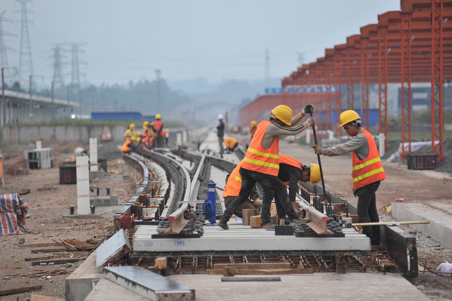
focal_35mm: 200
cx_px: 226
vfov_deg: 6.9
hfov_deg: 10.3
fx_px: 2509
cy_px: 150
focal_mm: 200
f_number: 4
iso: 200
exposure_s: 1/250
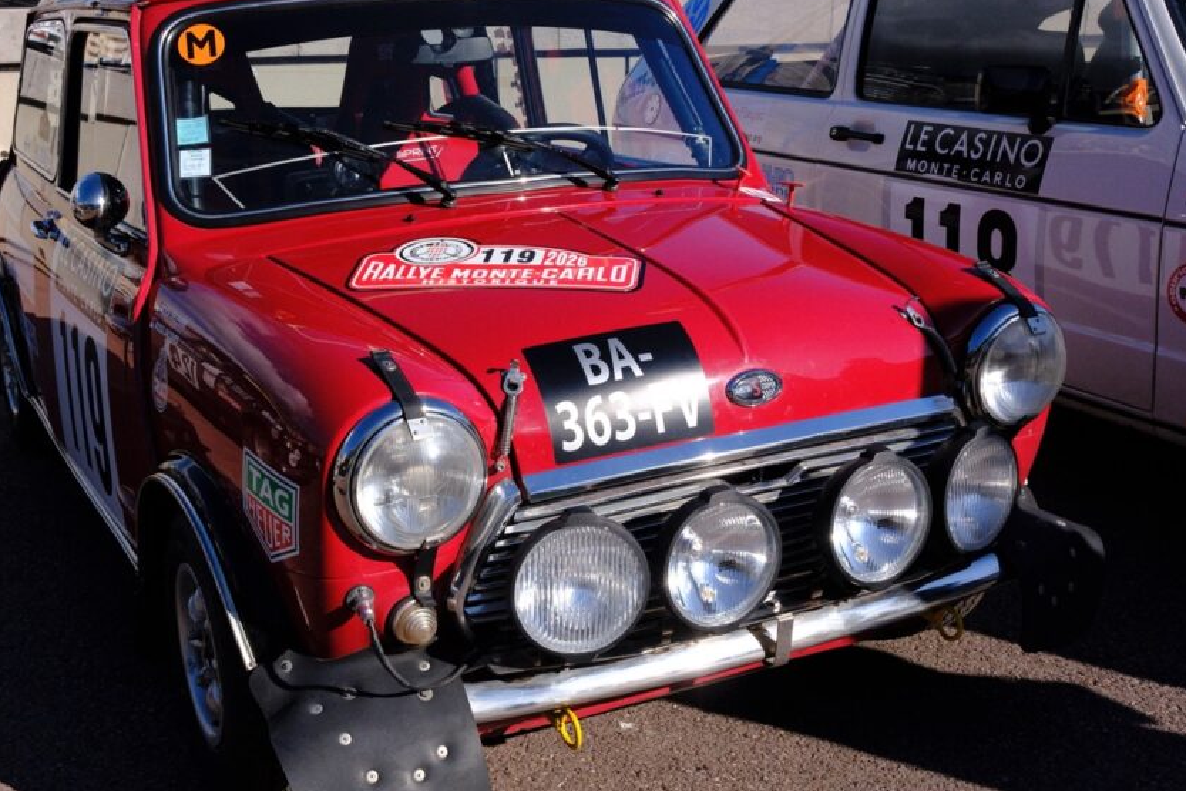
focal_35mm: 43
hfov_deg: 45.2
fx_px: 1416
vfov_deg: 31.2
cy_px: 410
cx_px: 487
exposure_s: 1/2000
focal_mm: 23.4
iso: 1000
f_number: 8
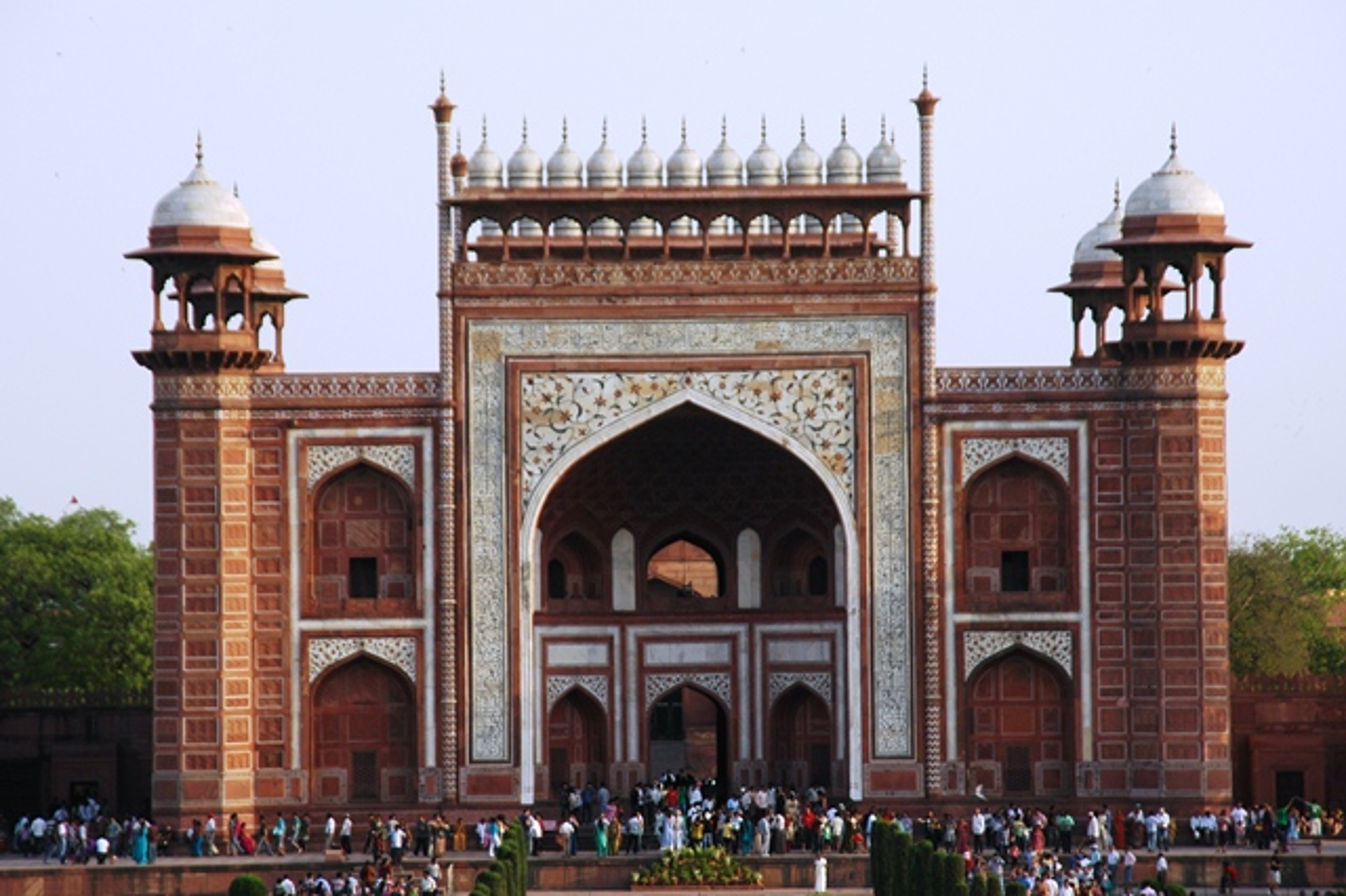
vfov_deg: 6.8
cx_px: 673
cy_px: 448
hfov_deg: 10.2
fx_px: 7567
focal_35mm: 202
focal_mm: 135
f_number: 9
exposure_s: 1/200
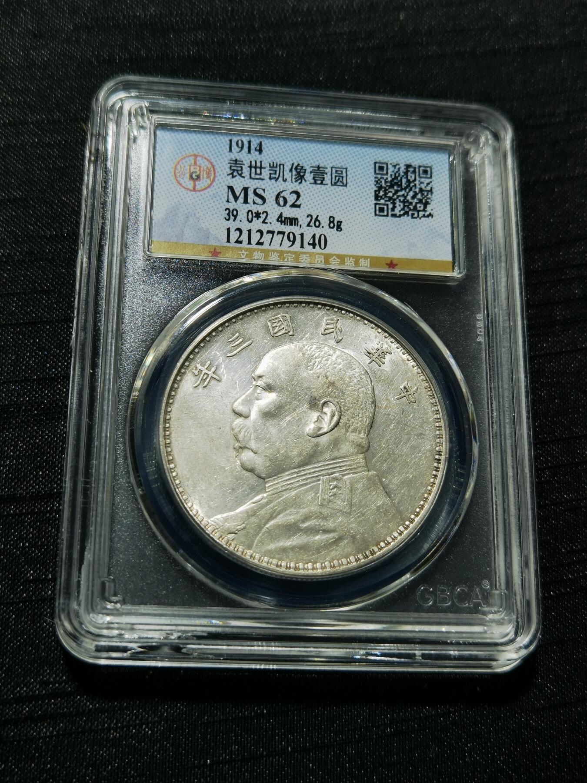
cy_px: 392
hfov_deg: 29.7
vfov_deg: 38.9
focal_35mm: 49
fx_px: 1108
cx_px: 294
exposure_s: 1/100
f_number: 1.9
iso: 50
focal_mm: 6.67
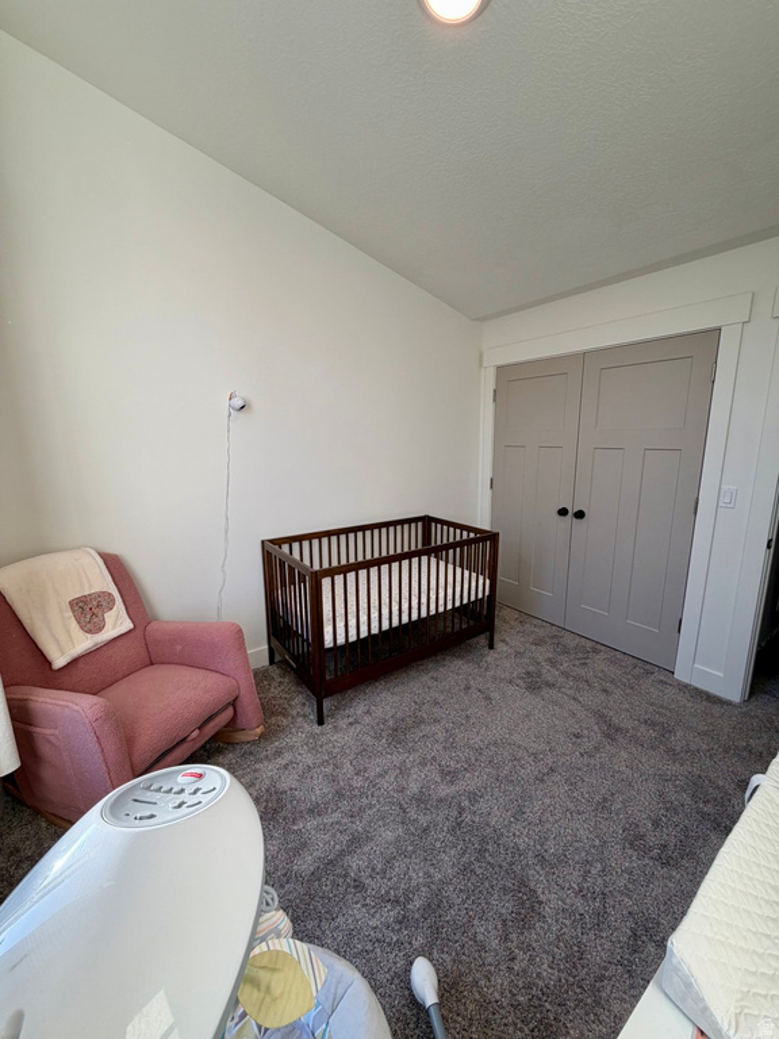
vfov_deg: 102.1
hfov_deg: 85.7
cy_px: 520
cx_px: 390
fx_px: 420
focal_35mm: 14
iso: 50
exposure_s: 1/120
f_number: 2.2
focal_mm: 2.22
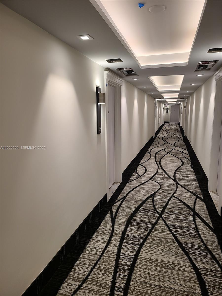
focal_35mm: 26
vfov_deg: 67.3
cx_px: 111
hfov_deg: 53.1
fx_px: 222
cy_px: 148
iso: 64
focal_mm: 5.4
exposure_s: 1/60
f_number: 1.8
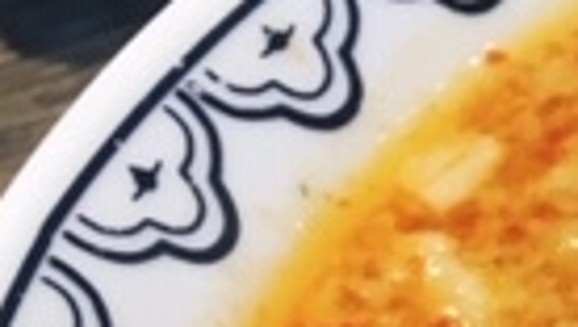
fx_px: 2240
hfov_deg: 12.7
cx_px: 1198
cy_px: 755
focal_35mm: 146
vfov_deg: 7.8
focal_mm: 4.15
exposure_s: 1/30
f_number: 2.2
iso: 25
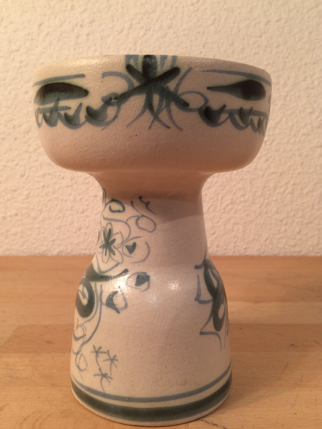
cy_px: 209
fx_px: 384
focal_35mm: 31
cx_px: 165
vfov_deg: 58.3
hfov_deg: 45.4
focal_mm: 4.15
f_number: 2.2
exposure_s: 1/33
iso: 50
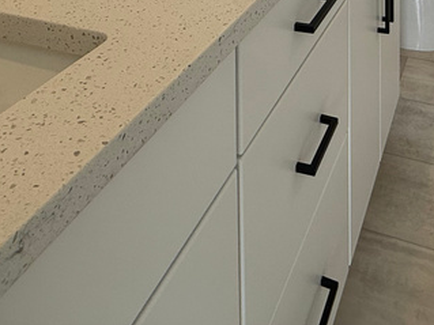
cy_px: -193
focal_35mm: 45
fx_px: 564
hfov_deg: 41.7
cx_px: 278
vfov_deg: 23.7
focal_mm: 2.22
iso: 50
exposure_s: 1/134
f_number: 2.2
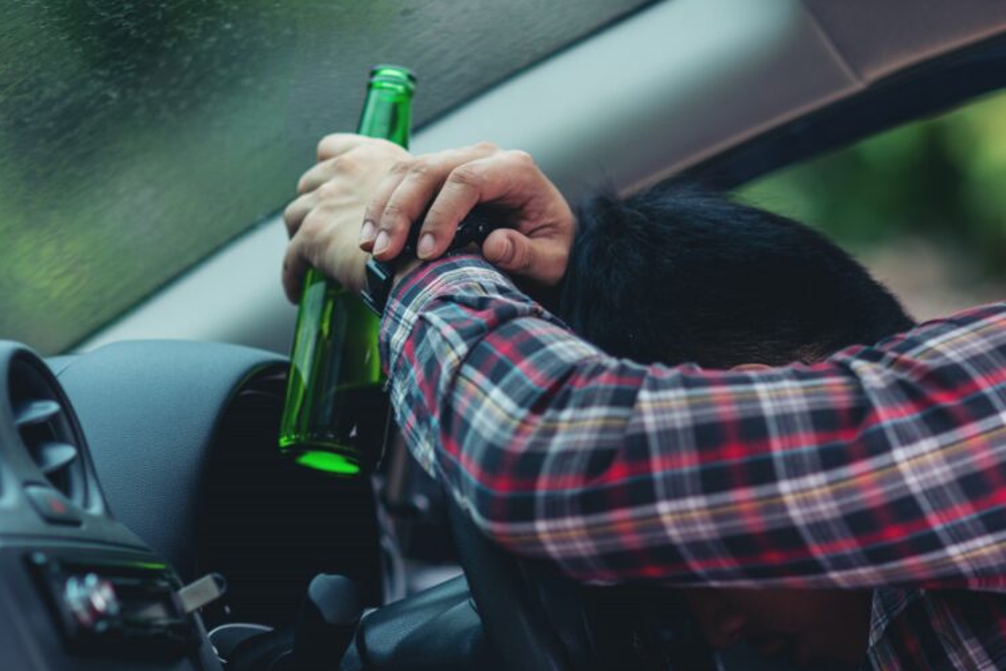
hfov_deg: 11.1
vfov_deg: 7.4
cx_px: 510
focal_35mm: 185
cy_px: 350
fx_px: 5169
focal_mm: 135
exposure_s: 1/160
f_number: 2.8
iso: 200
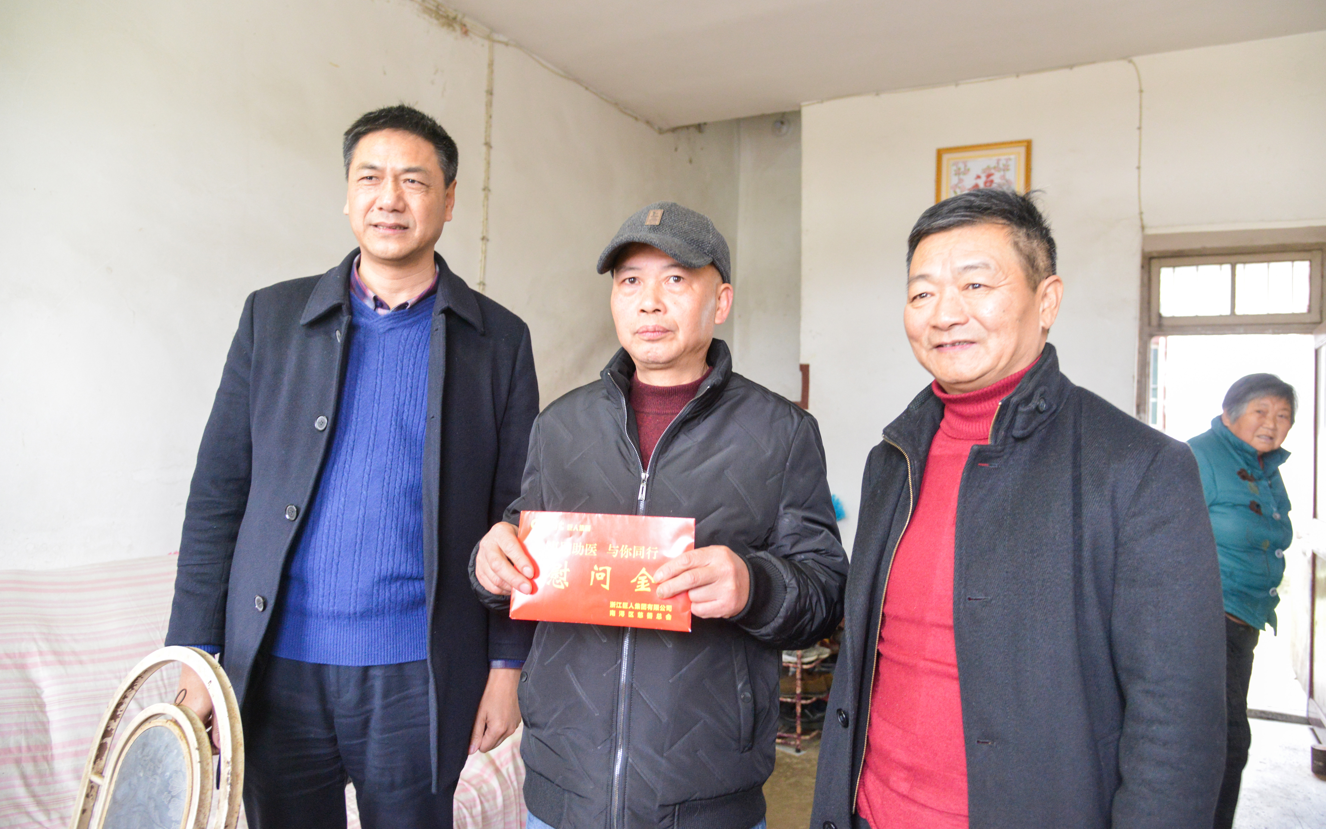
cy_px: 403
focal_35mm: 25
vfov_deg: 49.3
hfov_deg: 72.5
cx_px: 672
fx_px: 903
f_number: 4
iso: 3200
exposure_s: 1/25
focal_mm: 24
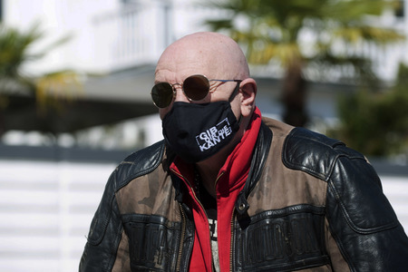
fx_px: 1360
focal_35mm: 120
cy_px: 136
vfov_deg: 11.4
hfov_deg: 17.1
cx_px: 204
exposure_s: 1/1250
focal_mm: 120
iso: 200
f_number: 5
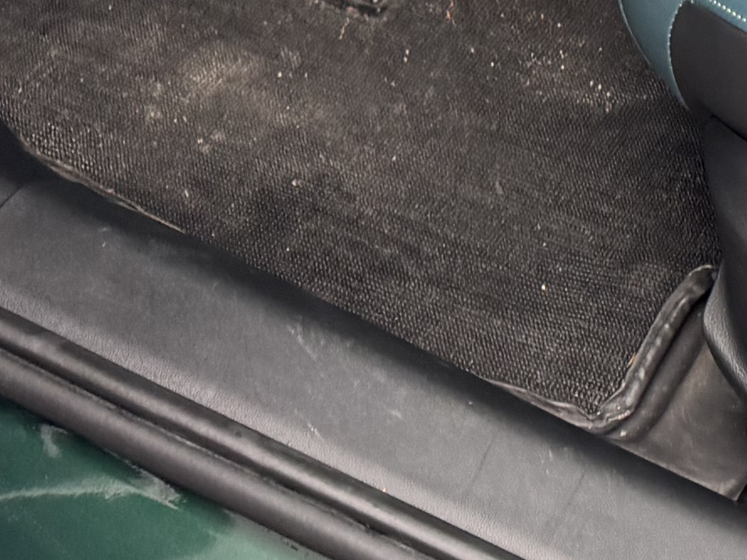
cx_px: 1142
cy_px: -548
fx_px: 2352
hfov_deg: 16.4
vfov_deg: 12.1
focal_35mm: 109
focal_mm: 6.76
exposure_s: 1/121
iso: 125
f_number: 1.78
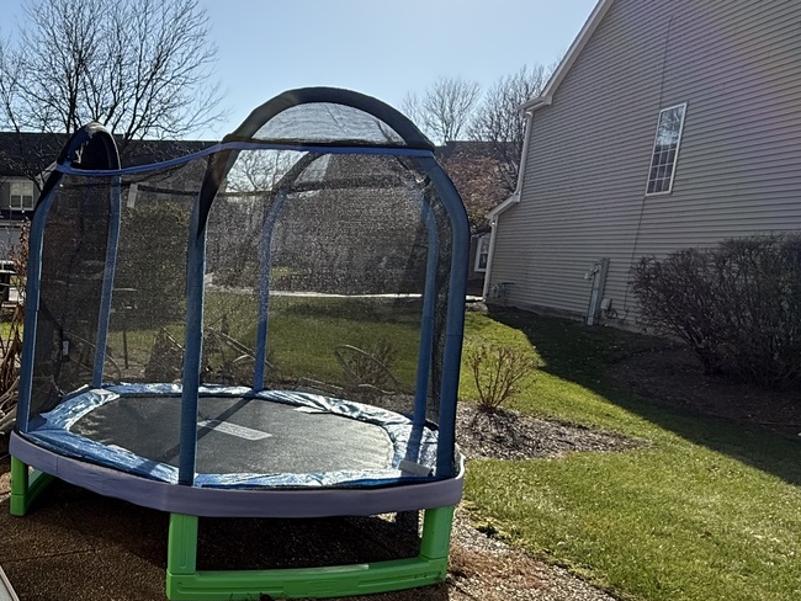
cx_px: 115
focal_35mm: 31
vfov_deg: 45.0
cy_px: 388
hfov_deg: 52.8
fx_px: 718
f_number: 2.2
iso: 80
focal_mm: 2.22
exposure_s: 1/1901
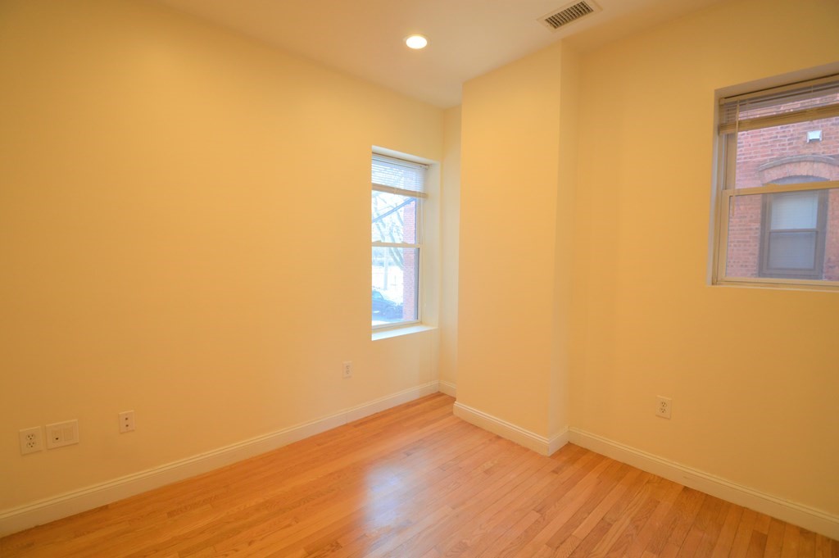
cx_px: 420
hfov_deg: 100.4
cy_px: 279
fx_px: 349
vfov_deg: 77.2
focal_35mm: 15
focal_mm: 10
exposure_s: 1/80
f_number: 4.5
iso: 400
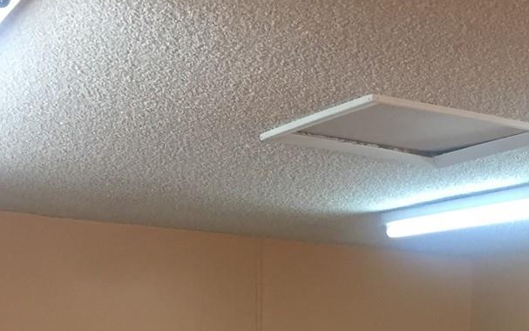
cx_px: 523
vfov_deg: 14.9
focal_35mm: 81
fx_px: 1168
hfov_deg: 24.4
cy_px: 511
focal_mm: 4.15
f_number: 2.2
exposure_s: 1/30
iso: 40
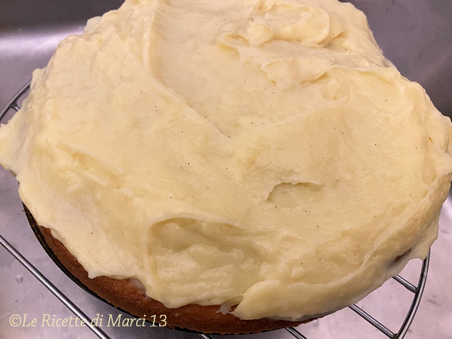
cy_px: 170
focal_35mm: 26
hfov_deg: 67.3
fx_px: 339
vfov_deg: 53.0
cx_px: 226
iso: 500
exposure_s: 1/25
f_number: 1.8
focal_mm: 4.25
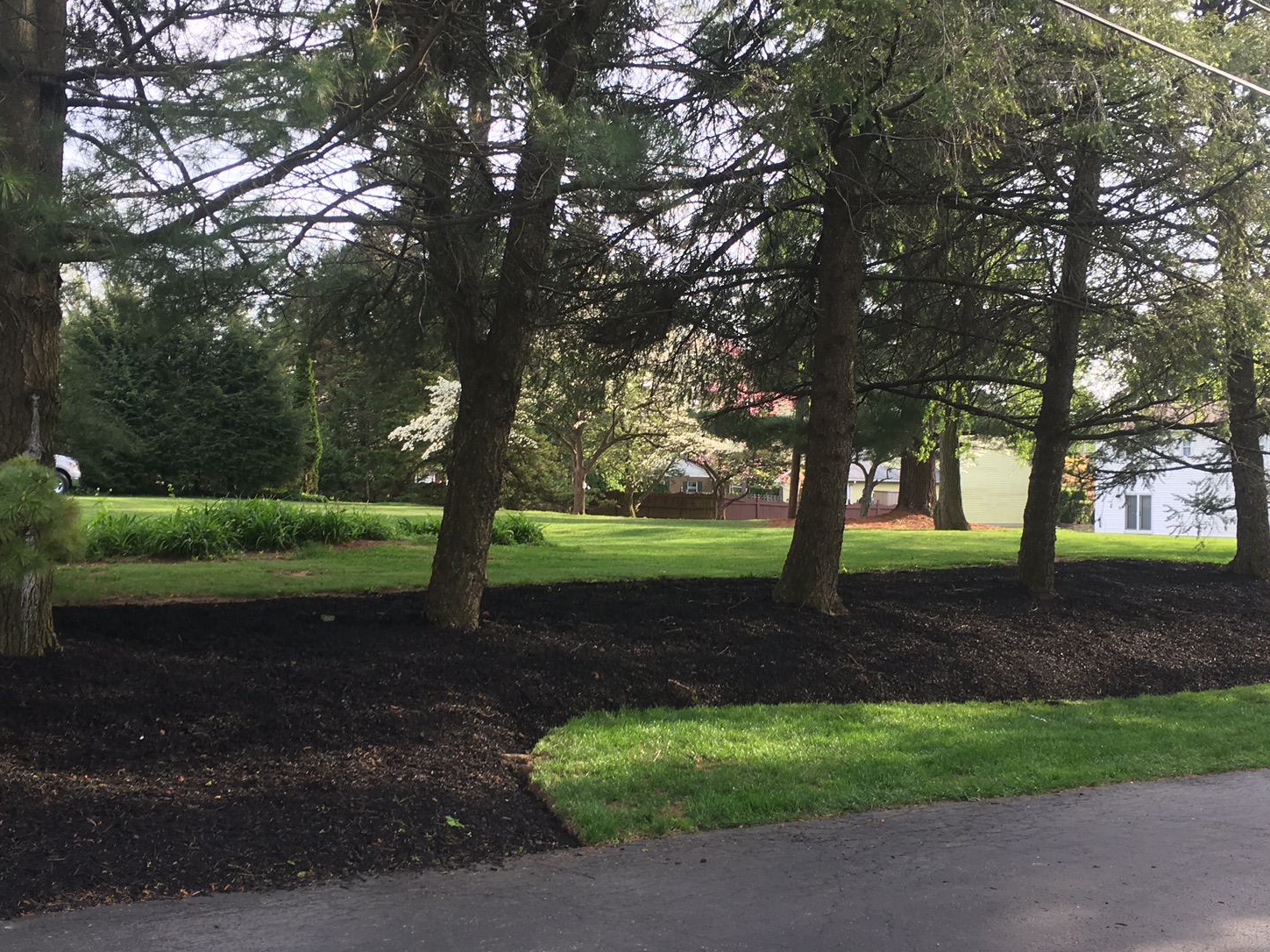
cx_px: 634
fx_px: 1504
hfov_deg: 45.8
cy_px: 503
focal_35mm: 41
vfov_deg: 35.1
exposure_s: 1/151
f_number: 2.2
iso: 25
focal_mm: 4.15
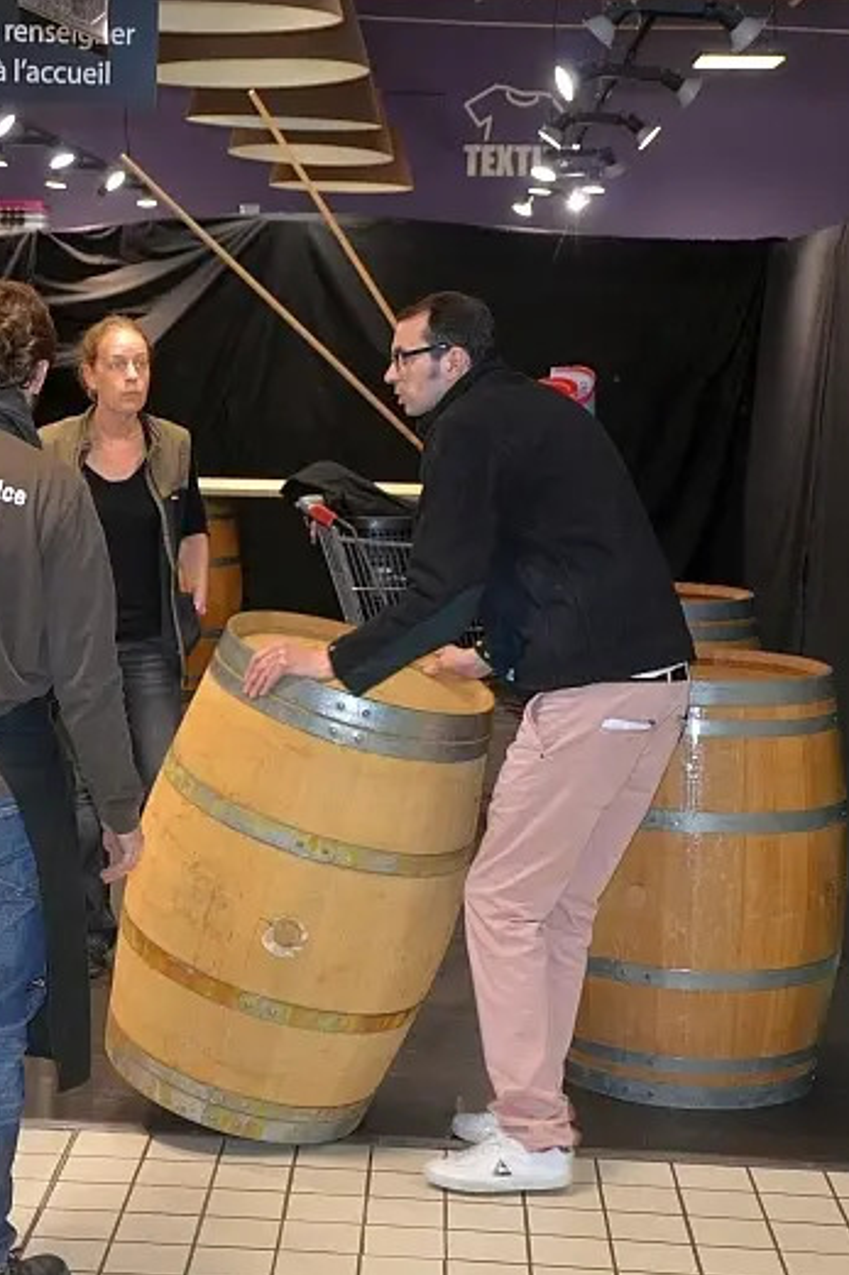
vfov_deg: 29.3
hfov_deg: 19.6
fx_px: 2442
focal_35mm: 69
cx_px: 201
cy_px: 639
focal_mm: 30
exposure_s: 1/60
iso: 400
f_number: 4.2
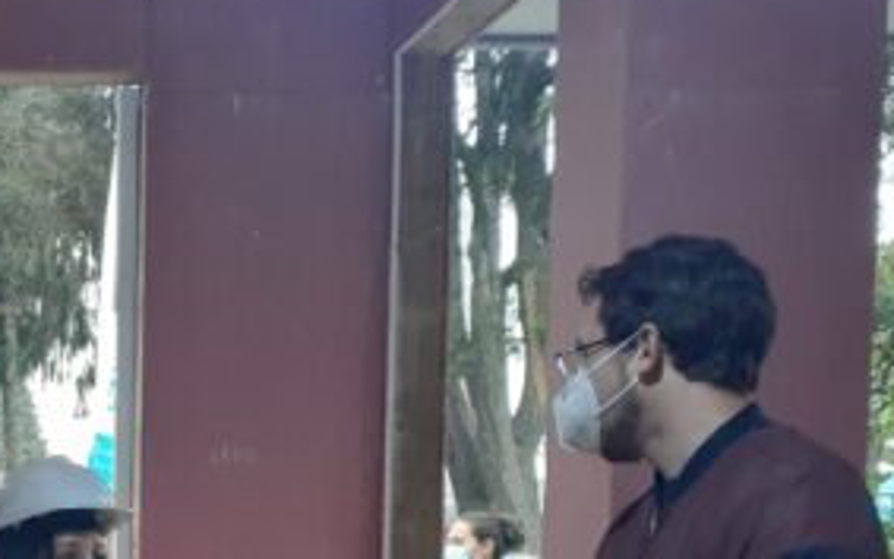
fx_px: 1681
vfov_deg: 17.8
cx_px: -81
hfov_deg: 27.4
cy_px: 709
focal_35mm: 69
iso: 320
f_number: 1.9
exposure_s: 1/33
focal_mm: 3.6
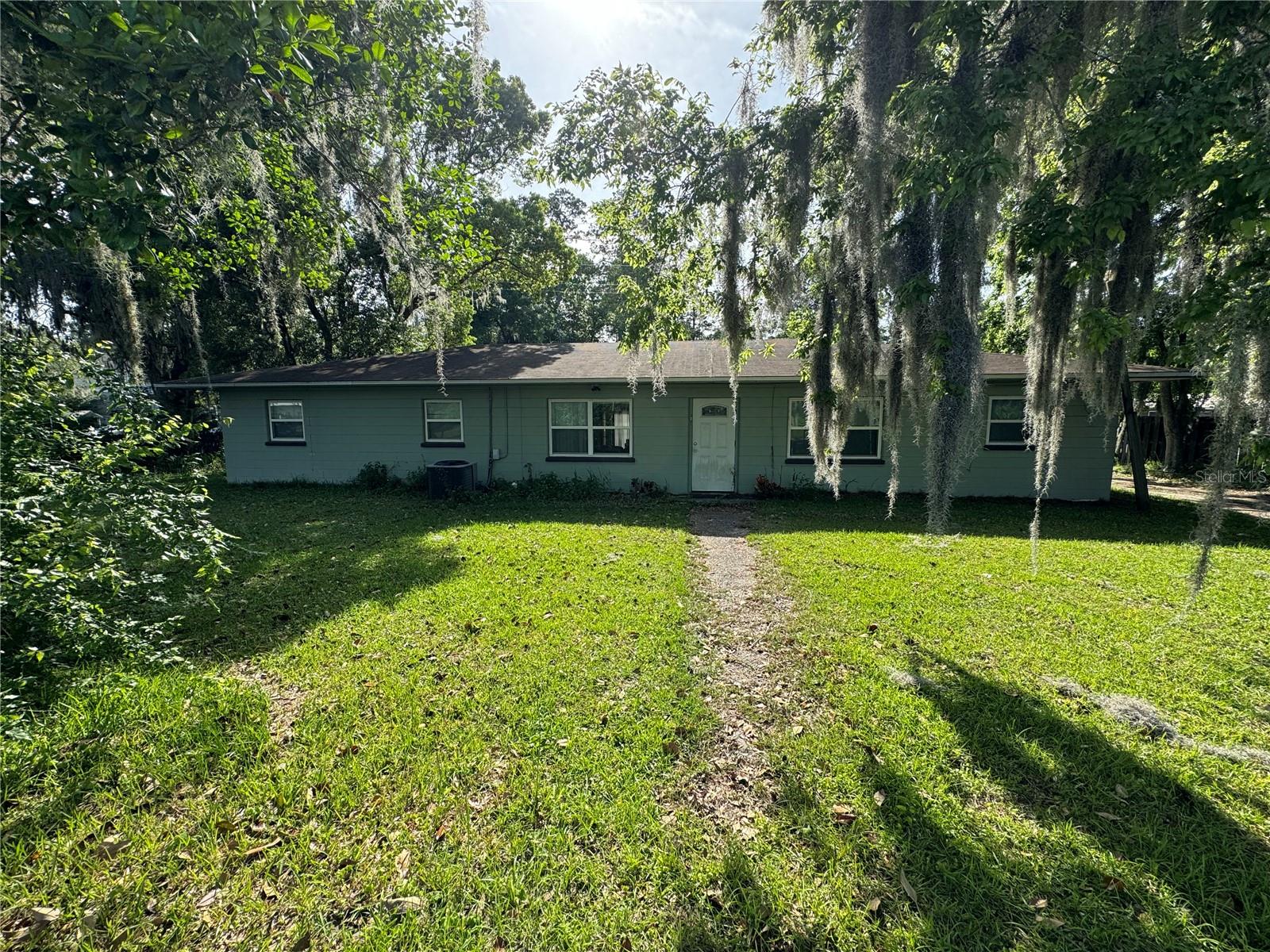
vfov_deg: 85.7
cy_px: 476
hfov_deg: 102.1
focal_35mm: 14
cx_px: 635
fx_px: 514
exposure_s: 1/713
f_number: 2.2
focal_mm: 2.22
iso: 40
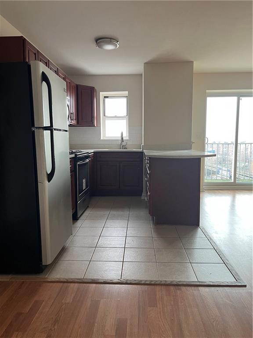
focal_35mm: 26
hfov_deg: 53.1
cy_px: 169
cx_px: 126
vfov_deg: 67.3
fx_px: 253
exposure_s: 1/79
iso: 125
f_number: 1.6
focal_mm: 5.1
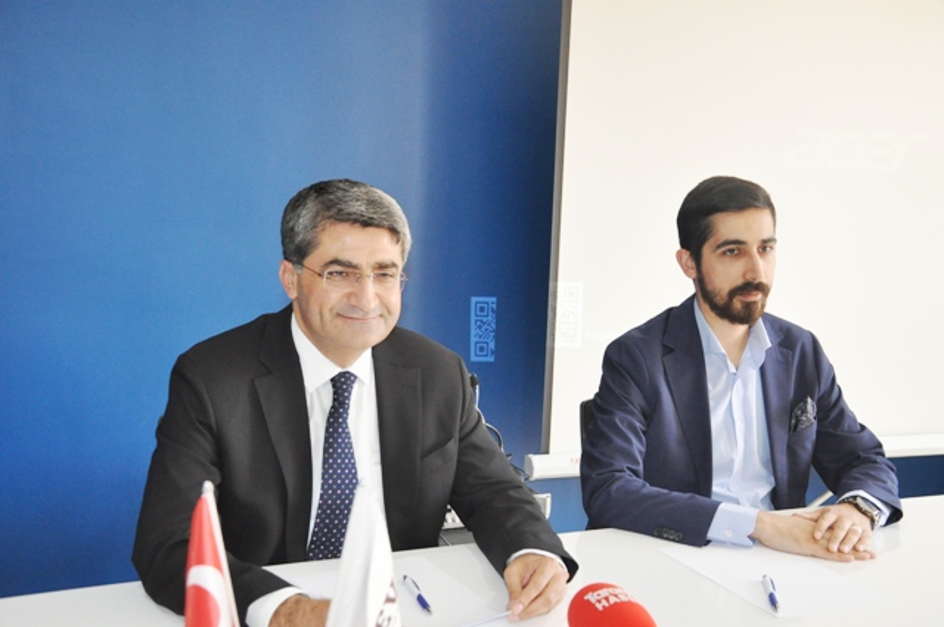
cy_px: 314
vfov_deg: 31.8
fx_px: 1100
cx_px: 472
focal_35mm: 42
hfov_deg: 46.5
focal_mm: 28
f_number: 4.5
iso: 1250
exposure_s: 1/125
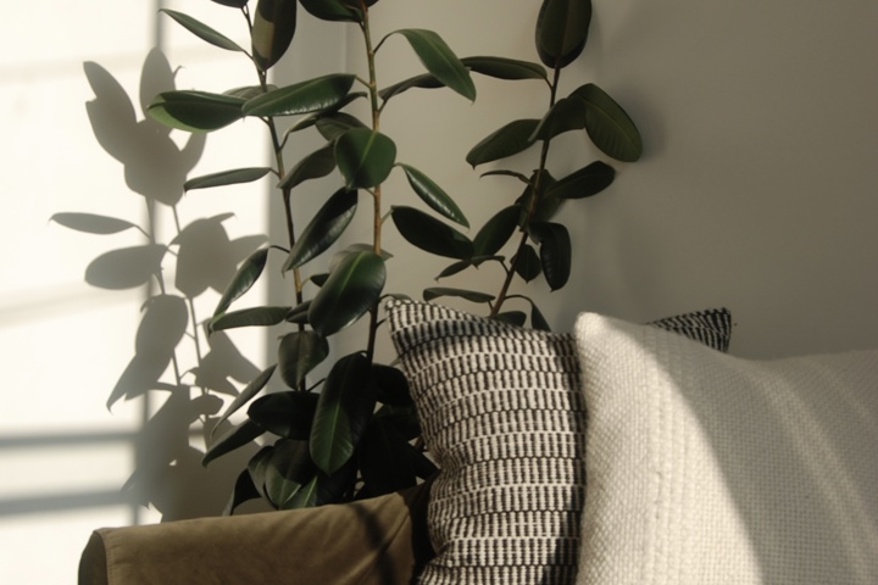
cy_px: 292
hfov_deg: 46.4
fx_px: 1024
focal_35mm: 42
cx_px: 439
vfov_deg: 31.9
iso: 100
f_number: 6.3
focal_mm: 28
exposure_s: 1/160
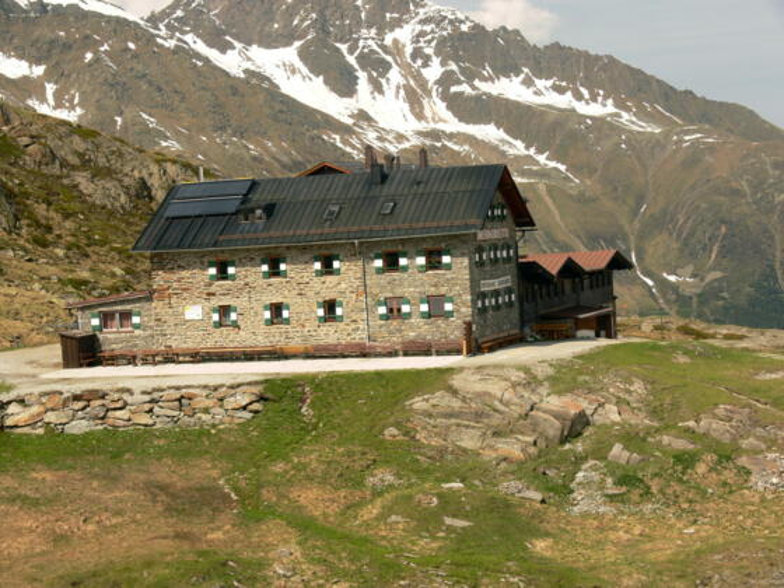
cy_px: 294
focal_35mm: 82
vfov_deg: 18.0
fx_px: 1857
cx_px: 392
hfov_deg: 23.8
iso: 80
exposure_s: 1/125
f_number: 5.6
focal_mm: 17.3
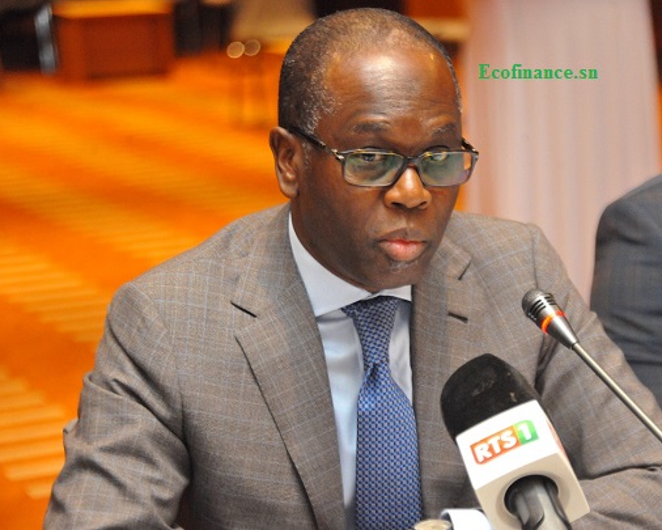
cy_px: 265
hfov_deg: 13.6
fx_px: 2783
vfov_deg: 10.9
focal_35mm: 142
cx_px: 367
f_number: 5.6
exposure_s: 1/60
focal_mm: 125
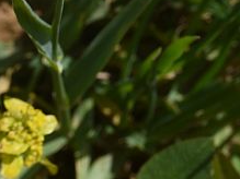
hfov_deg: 6.5
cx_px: -397
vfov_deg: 5.0
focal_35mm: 286
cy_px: 460
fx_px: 1982
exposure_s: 1/125
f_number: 16
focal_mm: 50
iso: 125
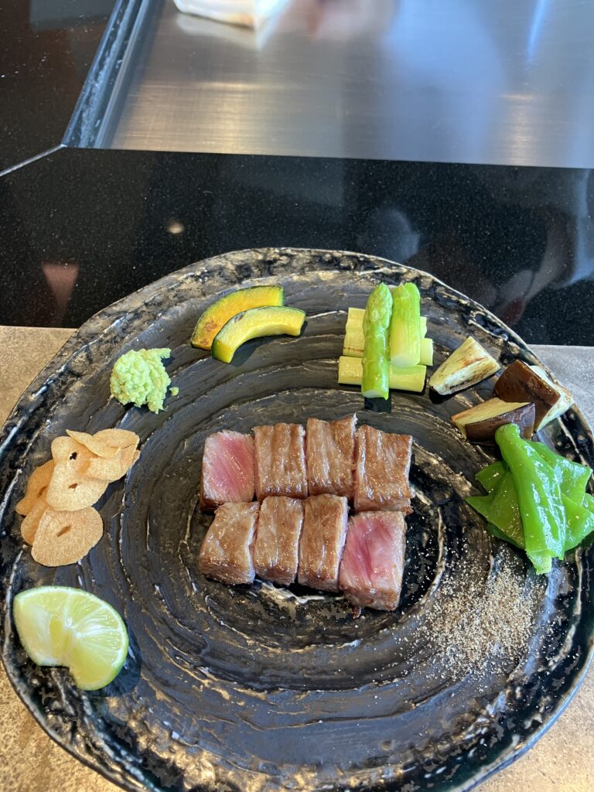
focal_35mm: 28
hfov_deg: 49.7
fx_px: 641
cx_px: 297
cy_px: 396
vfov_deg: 63.4
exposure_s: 1/60
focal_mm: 3.99
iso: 100
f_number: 1.8
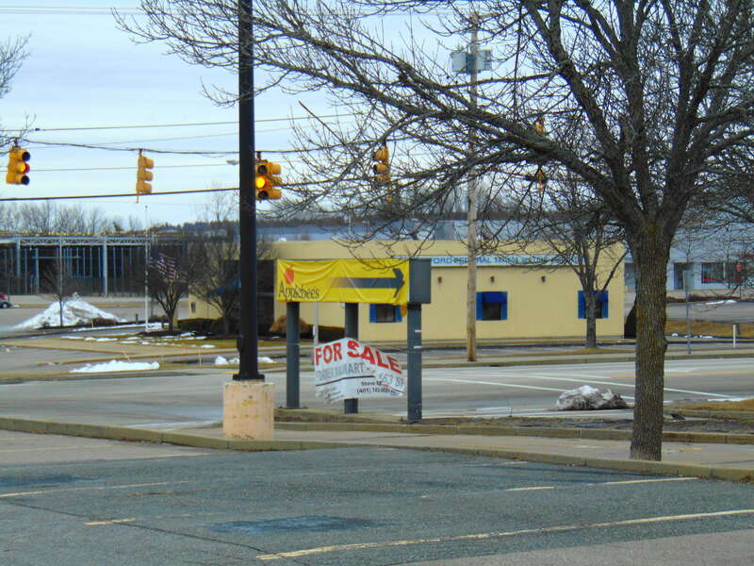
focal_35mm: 108
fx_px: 2352
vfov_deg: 13.7
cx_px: 377
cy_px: 283
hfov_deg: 18.2
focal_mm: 19.4
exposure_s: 1/125
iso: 80
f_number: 3.9
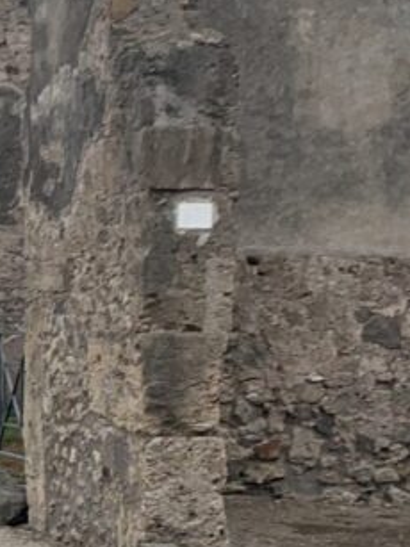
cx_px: -551
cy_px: 360
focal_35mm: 122
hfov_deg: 10.5
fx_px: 1928
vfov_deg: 16.1
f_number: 1.8
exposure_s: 1/842
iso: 25
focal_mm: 4.25
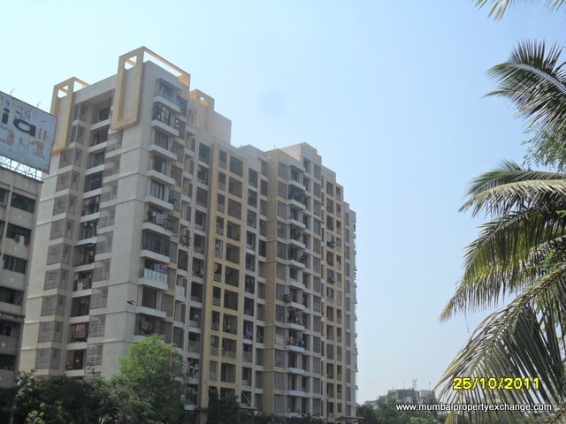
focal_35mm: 44
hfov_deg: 42.9
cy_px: 212
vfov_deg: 32.9
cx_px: 283
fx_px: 719
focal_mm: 7.8
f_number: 4.5
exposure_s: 1/750
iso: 100
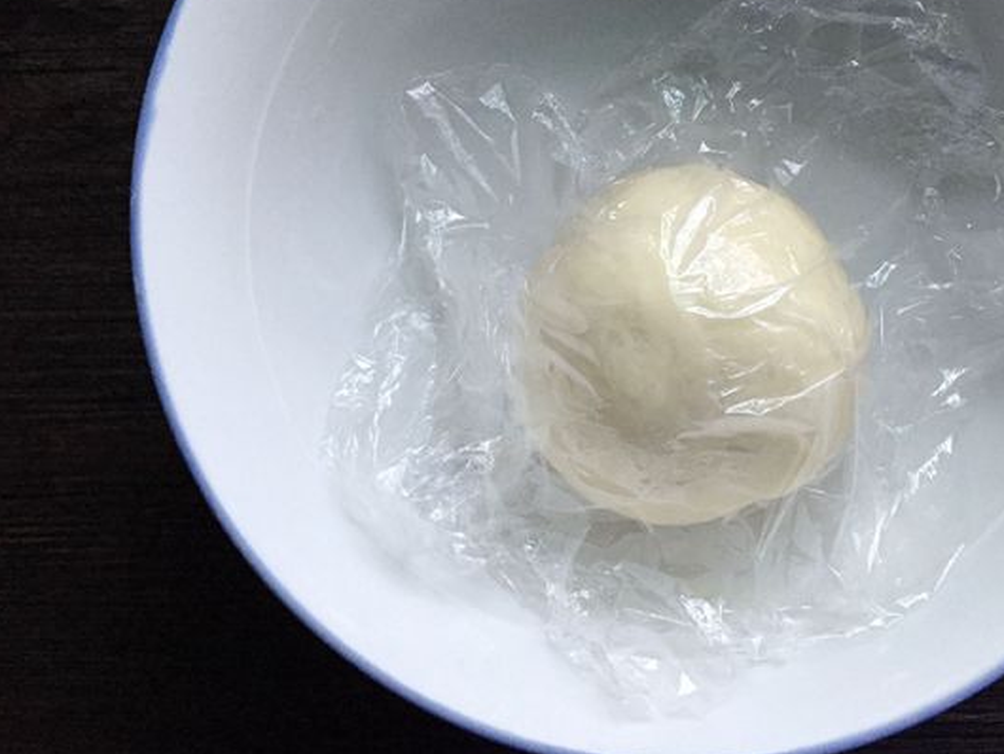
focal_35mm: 41
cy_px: 232
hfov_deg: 44.9
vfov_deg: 34.7
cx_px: 690
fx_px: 1190
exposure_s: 1/33
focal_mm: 4.15
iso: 200
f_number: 2.2
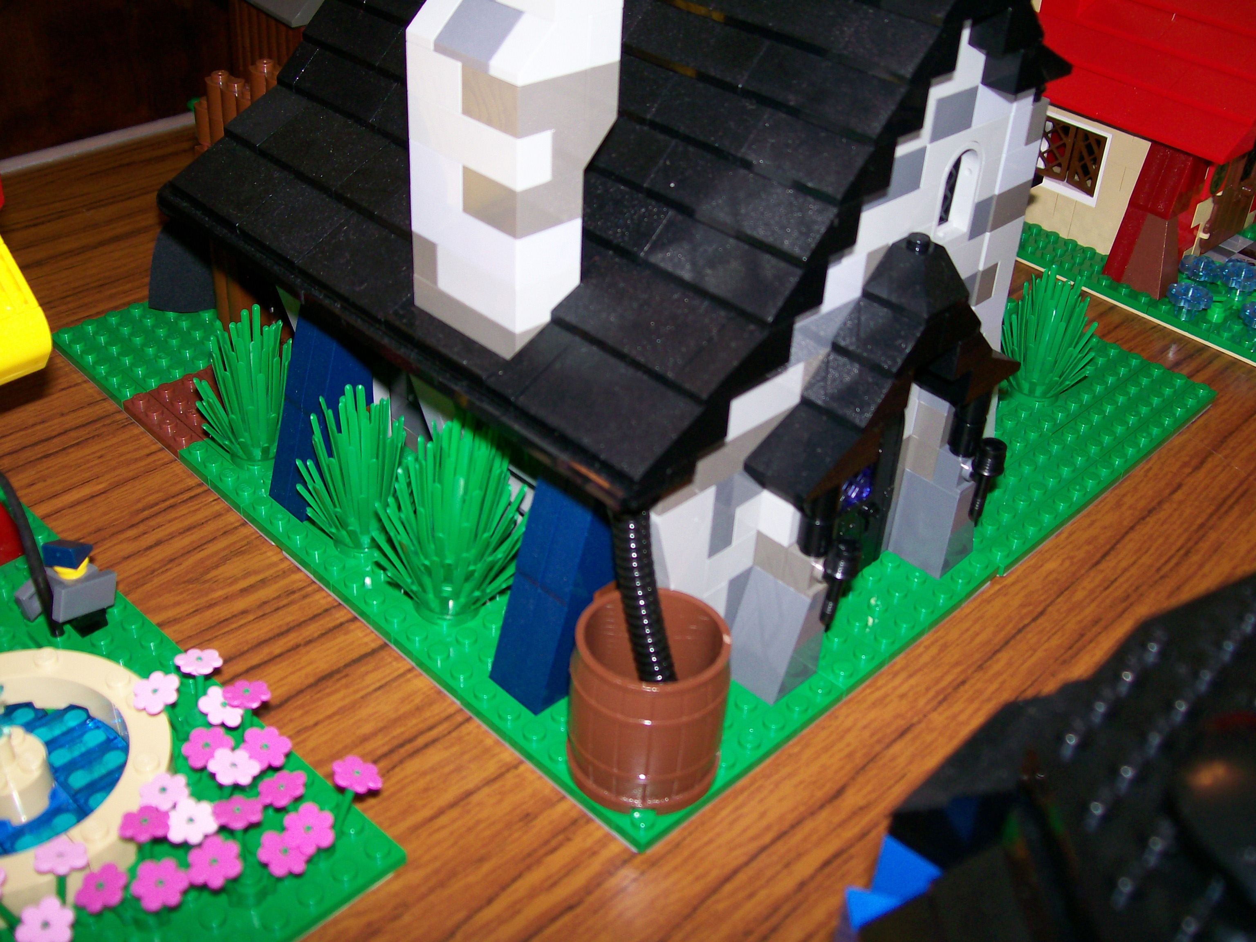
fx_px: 1306
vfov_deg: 39.7
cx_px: 628
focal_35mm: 36
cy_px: 471
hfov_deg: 51.4
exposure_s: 1/64
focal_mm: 6
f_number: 2.7
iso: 80
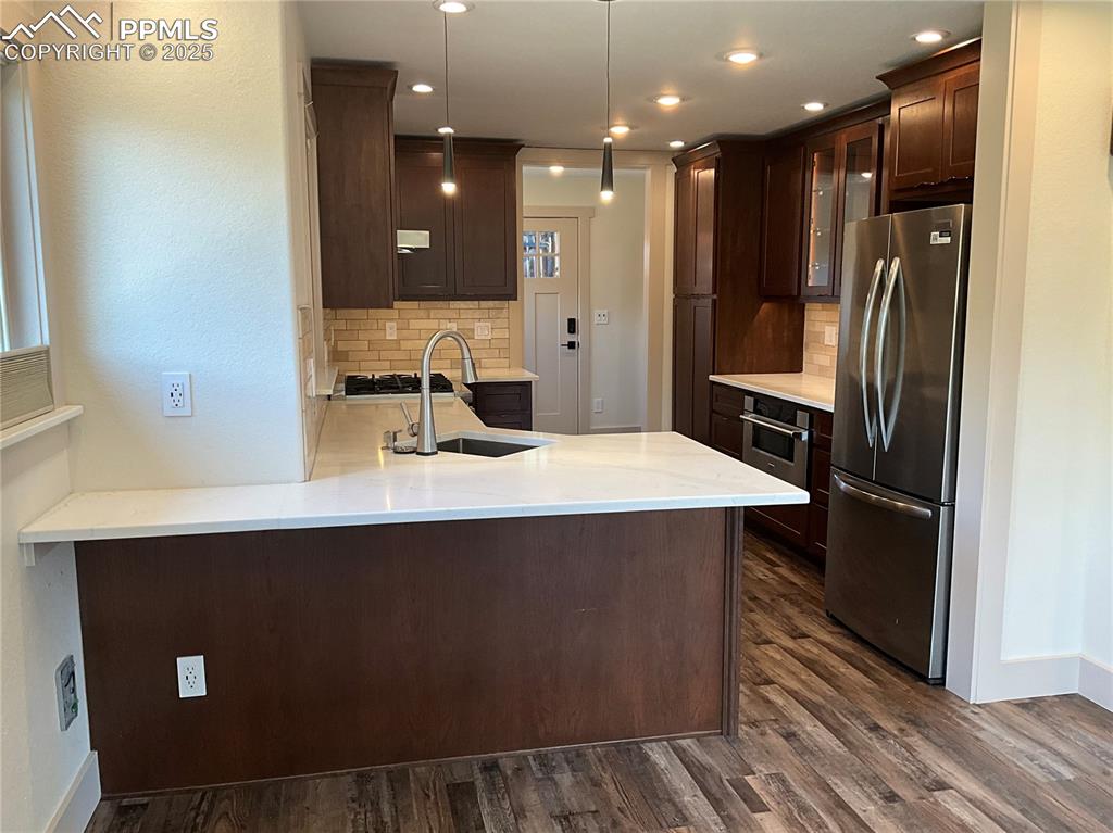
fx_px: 932
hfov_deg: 61.7
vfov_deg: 48.2
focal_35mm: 29
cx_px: 556
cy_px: 416
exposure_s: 1/60
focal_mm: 3
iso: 50
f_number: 1.8
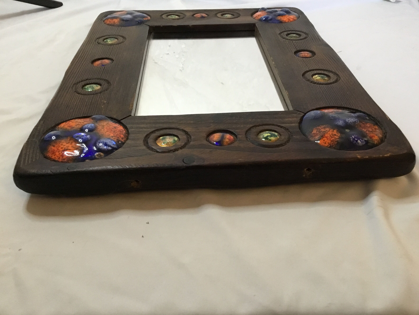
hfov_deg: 56.8
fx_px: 387
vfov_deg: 44.2
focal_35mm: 32
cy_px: 158
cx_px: 214
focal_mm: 3.3
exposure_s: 1/33
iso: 200
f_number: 2.4
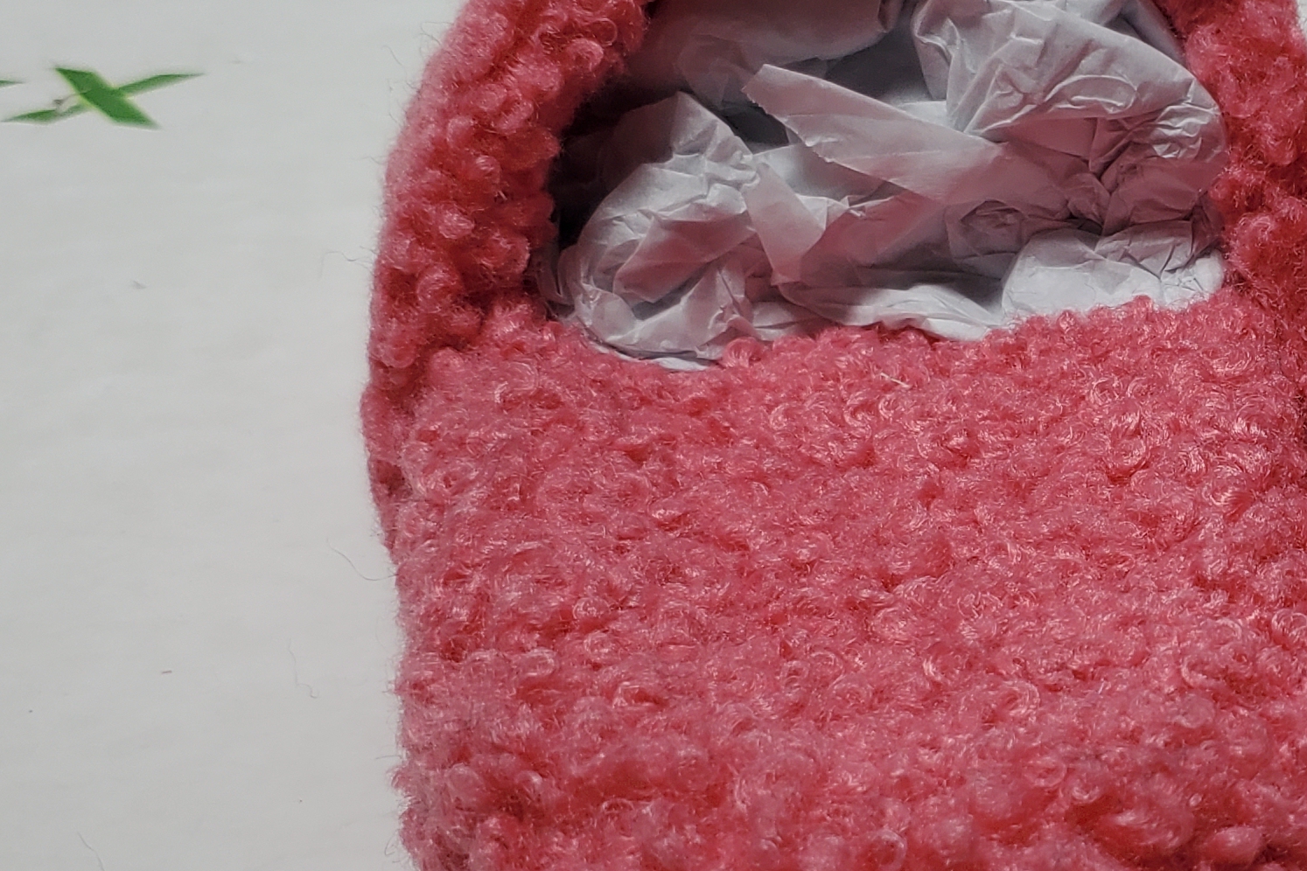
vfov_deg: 18.7
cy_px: 481
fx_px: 2650
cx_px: 1433
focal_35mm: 73
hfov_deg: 25.7
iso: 50
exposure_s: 1/713
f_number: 1.5
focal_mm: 4.3
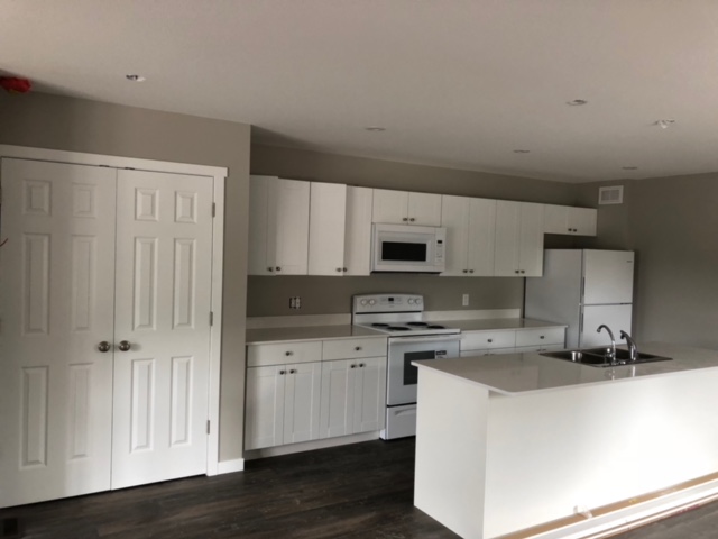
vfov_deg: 49.7
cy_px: 270
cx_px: 359
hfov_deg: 63.4
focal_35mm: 28
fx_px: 581
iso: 40
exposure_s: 1/24
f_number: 1.8
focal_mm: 3.99
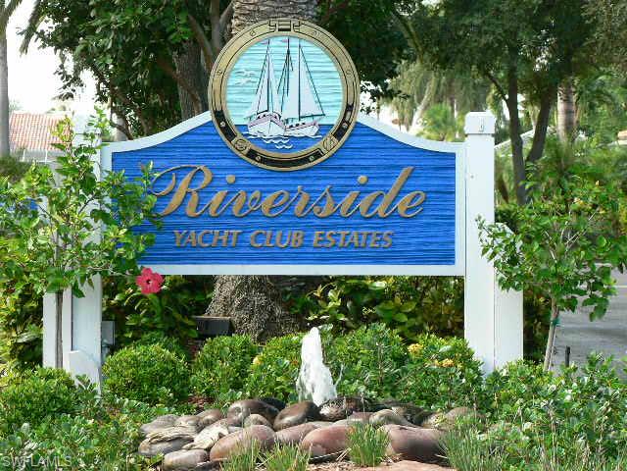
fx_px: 2916
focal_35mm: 161
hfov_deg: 12.3
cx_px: 314
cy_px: 236
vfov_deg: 9.2
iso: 80
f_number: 4
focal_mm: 26.8
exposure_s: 1/80
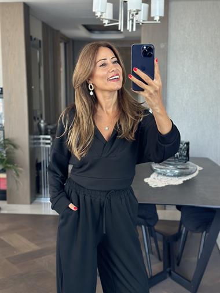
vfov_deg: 39.6
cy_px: 146
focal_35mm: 48
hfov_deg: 30.3
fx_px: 406
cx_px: 110
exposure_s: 1/92
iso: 125
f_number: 1.78
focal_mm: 6.86
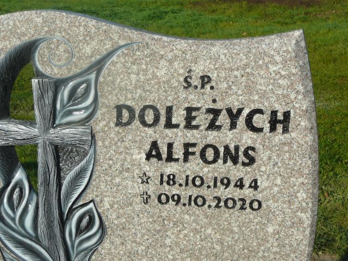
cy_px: 130
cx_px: 174
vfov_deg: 20.7
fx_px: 714
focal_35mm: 71
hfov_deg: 27.4
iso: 80
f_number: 6.3
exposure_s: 1/400
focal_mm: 10.5
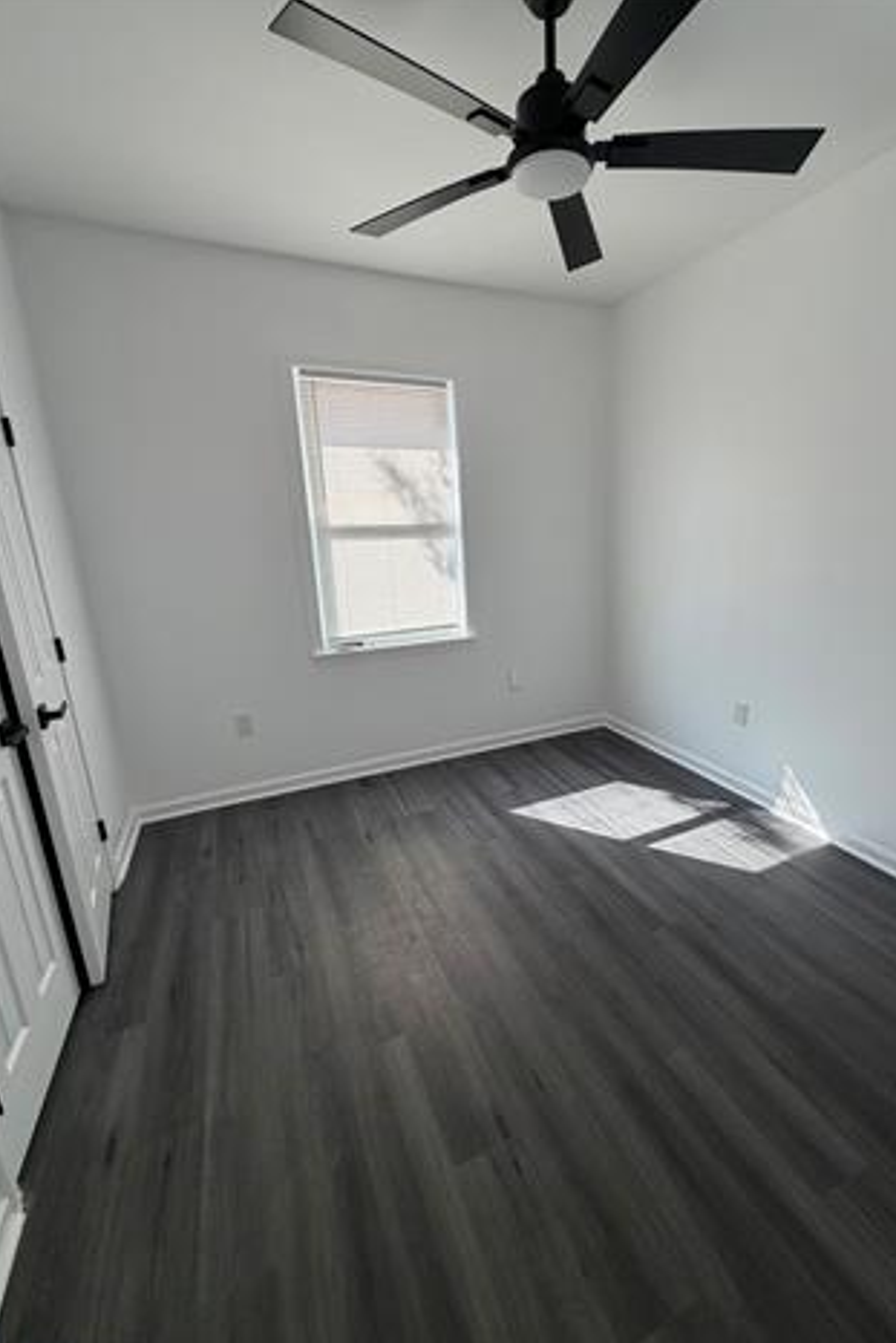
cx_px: 504
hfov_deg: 77.0
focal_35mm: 15
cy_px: 677
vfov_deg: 100.4
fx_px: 560
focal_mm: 2.22
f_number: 2.2
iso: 160
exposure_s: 1/121
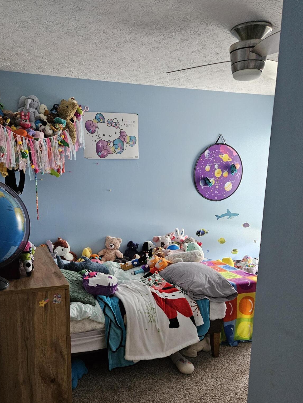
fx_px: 350
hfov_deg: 46.6
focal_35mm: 30
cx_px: 122
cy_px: 257
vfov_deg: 59.0
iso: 800
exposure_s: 1/120
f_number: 1.8
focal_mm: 5.4
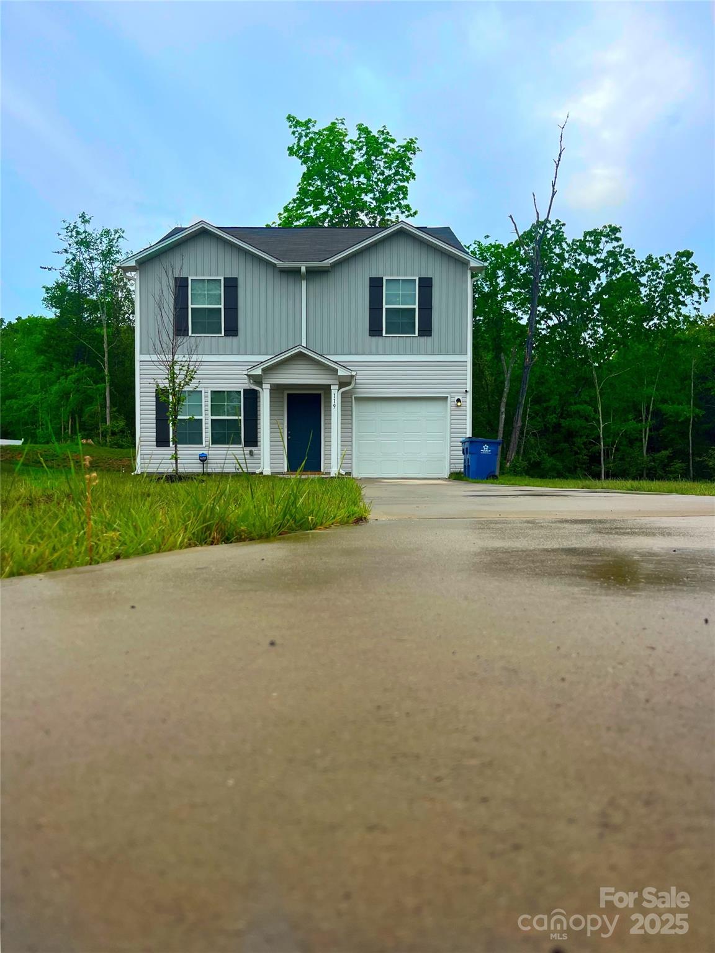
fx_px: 716
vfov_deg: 67.3
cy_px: 476
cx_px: 358
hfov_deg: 53.1
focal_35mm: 26
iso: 50
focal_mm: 5.1
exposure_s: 1/1862
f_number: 1.6
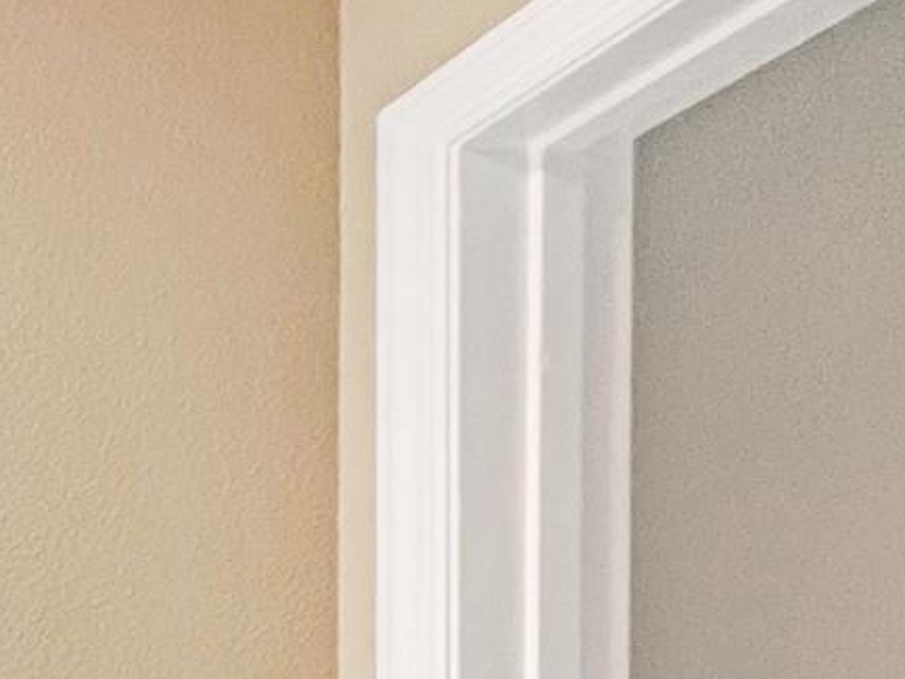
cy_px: 1214
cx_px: -755
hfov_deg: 21.9
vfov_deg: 21.0
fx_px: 1255
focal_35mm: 48
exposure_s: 1/60
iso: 160
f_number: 1.8
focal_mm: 1.57
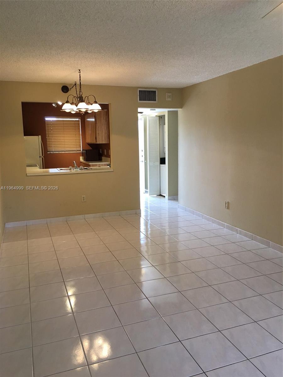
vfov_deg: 61.7
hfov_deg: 48.2
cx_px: 142
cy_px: 188
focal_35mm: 29
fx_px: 316
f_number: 2.2
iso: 50
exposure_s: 1/33
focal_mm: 4.15
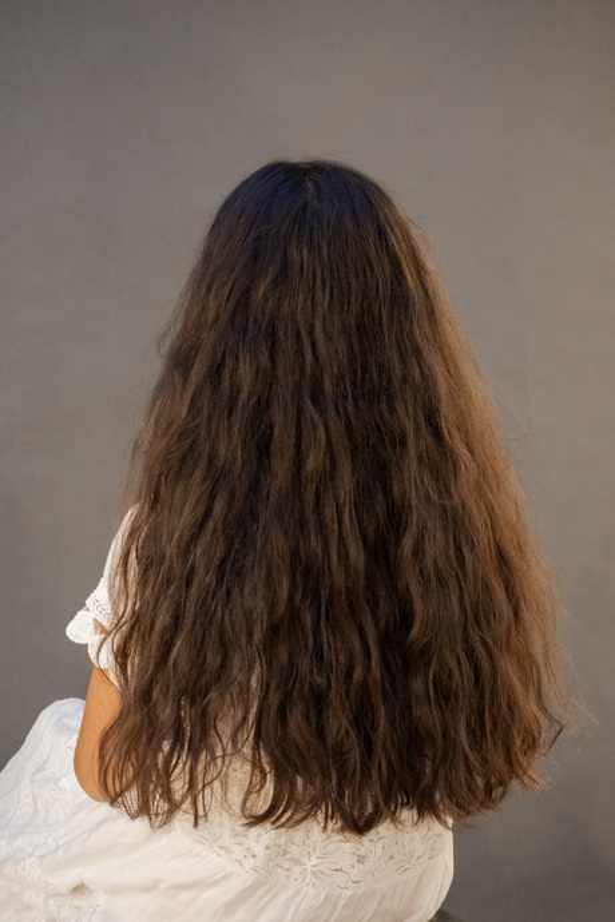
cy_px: 461
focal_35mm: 75
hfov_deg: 18.2
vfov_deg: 27.0
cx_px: 308
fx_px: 1922
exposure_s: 1/25
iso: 6400
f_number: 4.5
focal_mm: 50
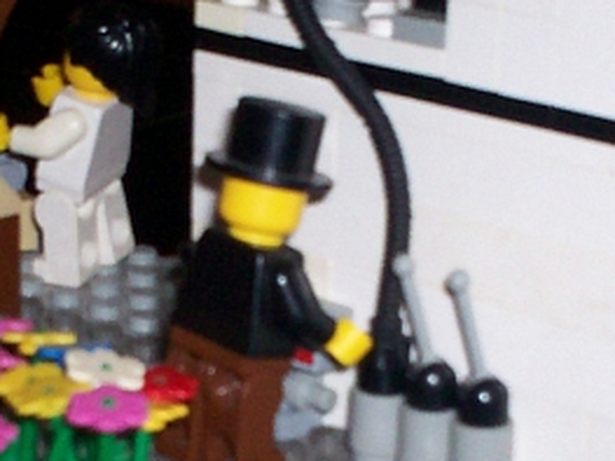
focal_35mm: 140
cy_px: 431
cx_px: 295
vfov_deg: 10.5
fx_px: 2486
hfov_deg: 14.1
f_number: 4.5
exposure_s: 1/60
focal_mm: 6
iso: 140
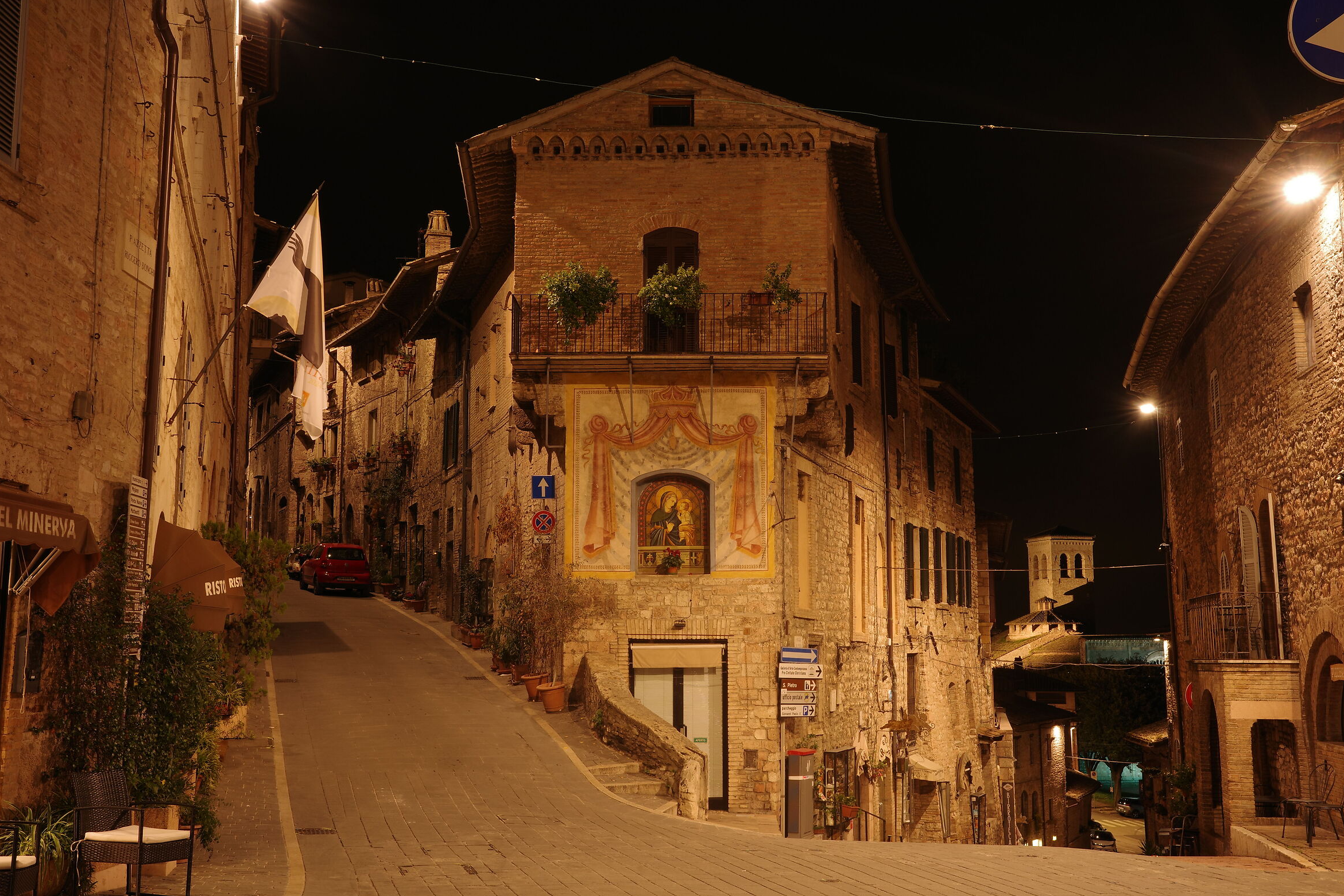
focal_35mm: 41
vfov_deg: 32.6
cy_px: 444
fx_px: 1531
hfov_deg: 47.4
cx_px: 663
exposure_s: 10
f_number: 8
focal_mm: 26
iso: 100
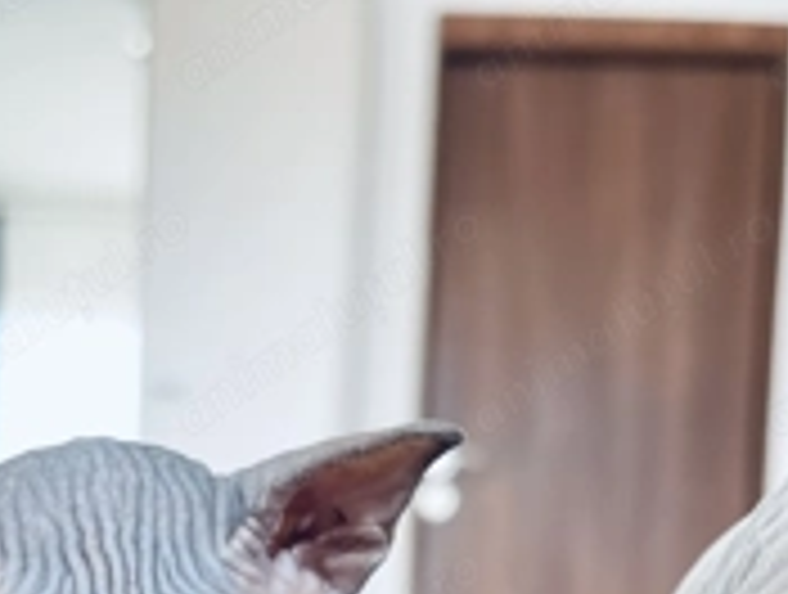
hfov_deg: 33.2
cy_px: 742
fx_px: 1300
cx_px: 216
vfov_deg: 23.2
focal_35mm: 57
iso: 80
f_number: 1.6
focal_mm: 5.1
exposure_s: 1/121
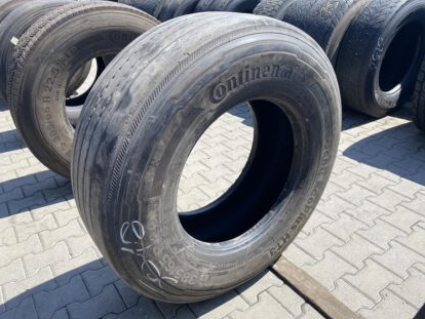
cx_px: 211
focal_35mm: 27
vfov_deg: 51.4
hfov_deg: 65.3
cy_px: 165
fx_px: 332
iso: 32
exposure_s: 1/1114
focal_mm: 4.25
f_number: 1.8
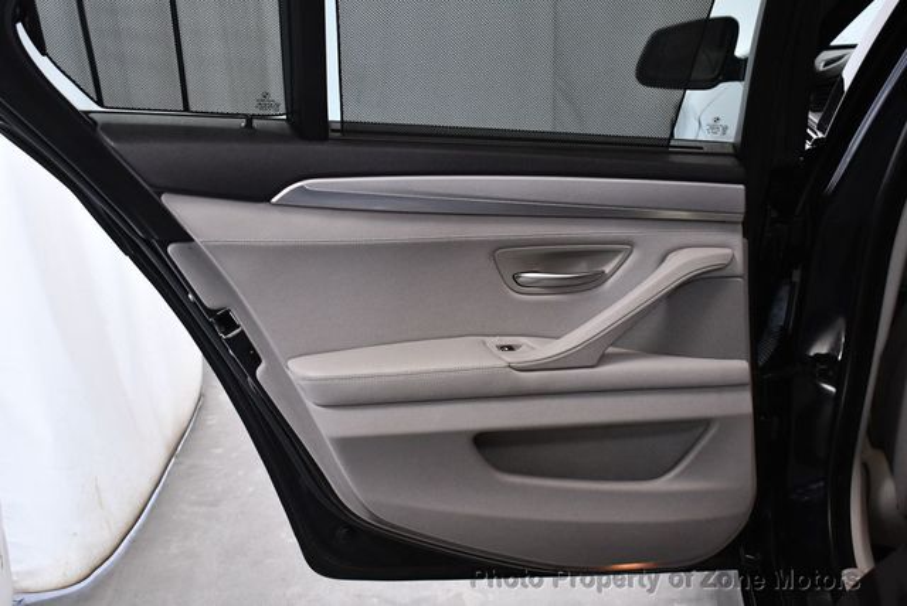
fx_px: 1311
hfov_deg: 38.2
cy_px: 303
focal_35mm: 52
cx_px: 454
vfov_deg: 26.0
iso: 1800
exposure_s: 1/125
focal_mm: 26
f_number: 4
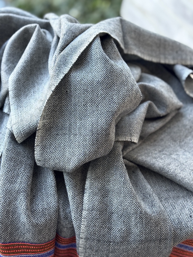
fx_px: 357
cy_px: 128
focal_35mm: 48
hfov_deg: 30.3
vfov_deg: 39.7
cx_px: 96
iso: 80
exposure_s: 1/121
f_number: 1.78
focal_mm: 6.76
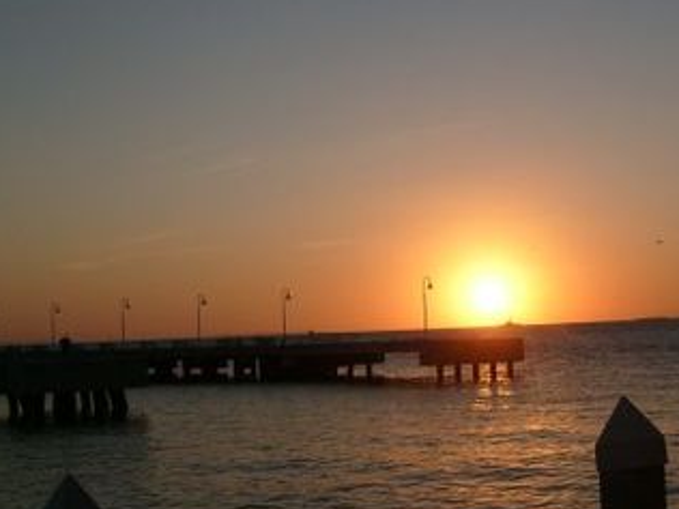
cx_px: 480
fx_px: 1157
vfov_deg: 24.8
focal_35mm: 59
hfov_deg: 32.3
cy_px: 245
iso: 80
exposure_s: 1/500
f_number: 7.1
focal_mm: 5.8
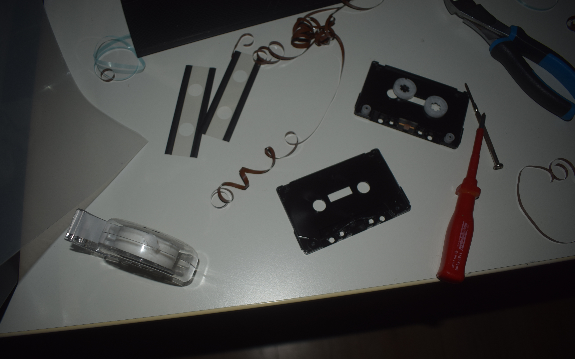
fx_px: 439
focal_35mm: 28
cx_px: 284
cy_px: 186
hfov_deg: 66.5
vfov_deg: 44.5
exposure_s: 1/60
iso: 100
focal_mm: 18
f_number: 3.5
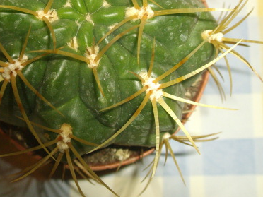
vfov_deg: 23.2
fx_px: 471
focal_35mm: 62
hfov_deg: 30.7
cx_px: 71
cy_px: 30
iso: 160
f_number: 2.7
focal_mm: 6
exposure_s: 1/50
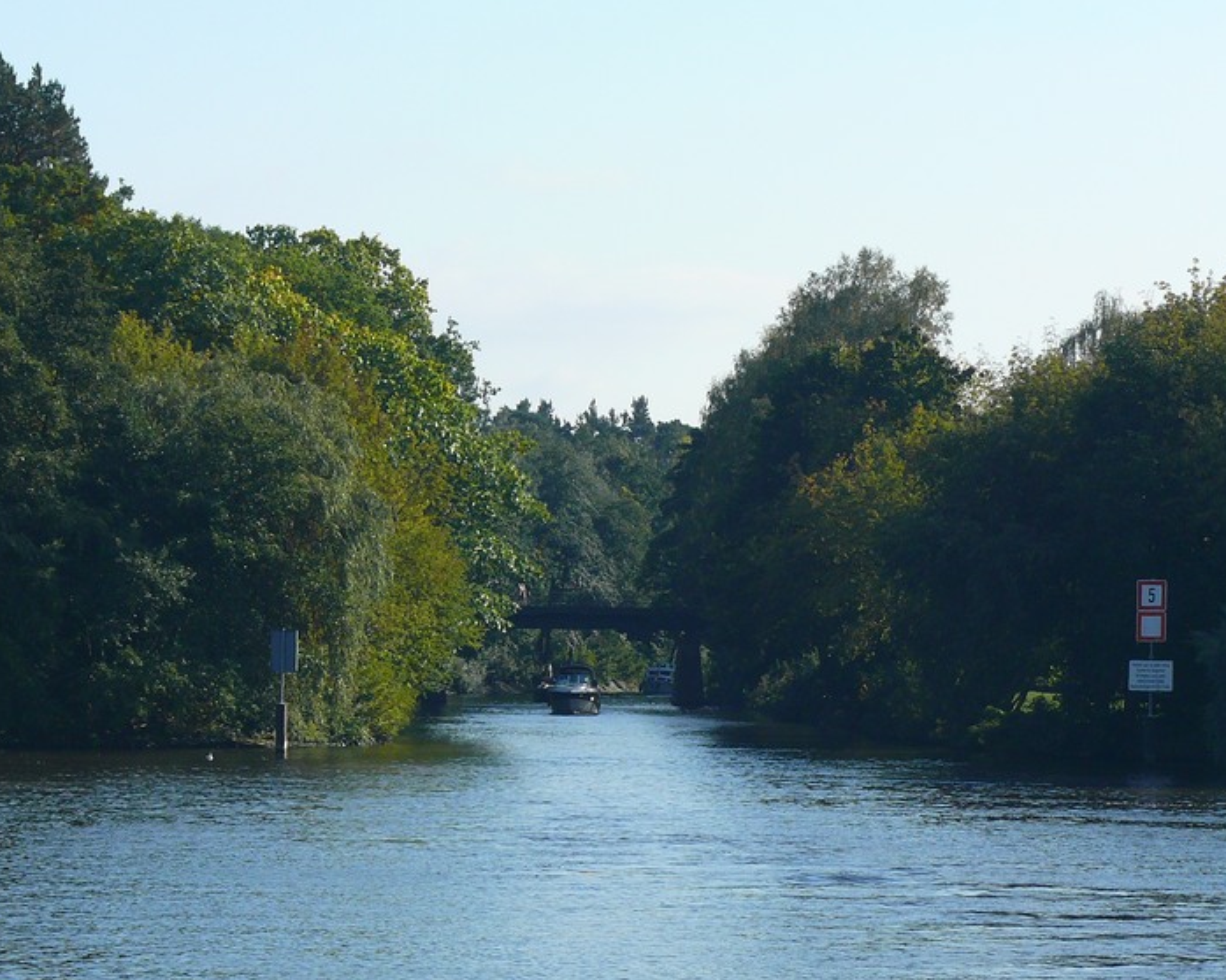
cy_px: 492
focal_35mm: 173
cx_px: 611
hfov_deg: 11.2
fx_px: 6276
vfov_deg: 8.9
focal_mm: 24.5
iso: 100
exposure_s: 1/200
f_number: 5
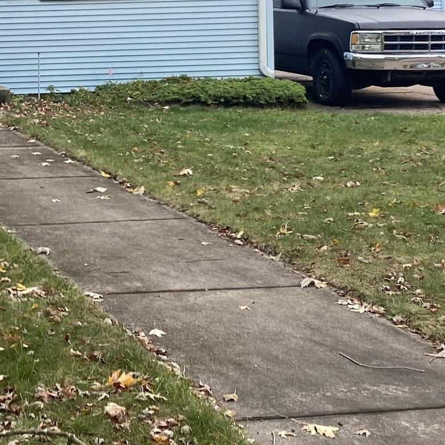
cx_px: -117
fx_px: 1309
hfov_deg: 18.1
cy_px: 65
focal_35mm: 90
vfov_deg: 19.0
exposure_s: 1/738
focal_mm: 4.25
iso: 32
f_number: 1.8
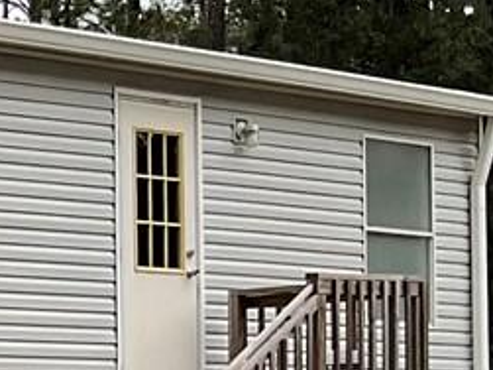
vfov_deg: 7.9
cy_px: 547
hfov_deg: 9.4
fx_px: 2634
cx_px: -731
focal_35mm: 185
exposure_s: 1/944
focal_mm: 3
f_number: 1.8
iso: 16
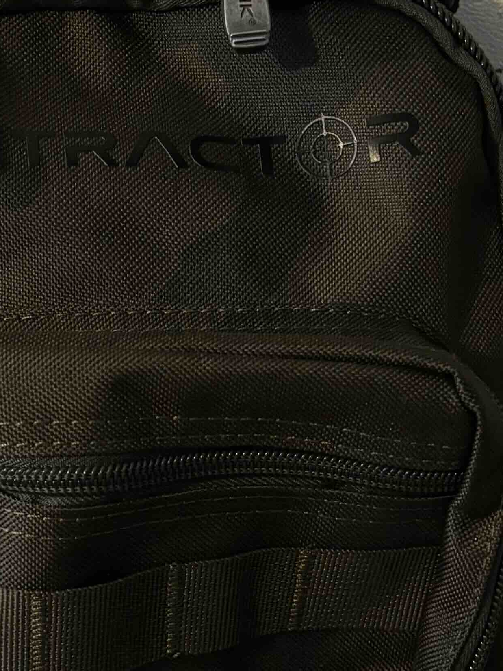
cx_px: 178
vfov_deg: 21.6
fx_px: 1743
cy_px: 482
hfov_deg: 16.4
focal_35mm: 90
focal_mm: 5.96
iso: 500
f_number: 1.6
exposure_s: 1/25
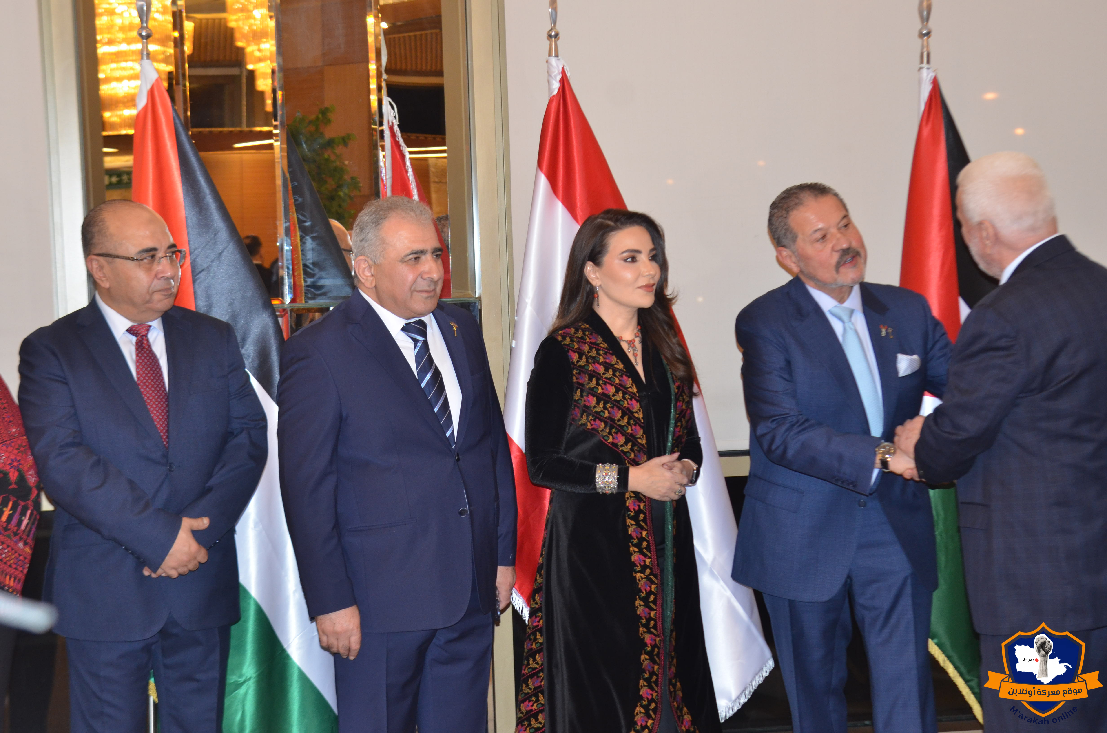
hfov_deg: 29.3
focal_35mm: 69
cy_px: 366
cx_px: 554
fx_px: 2117
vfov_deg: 19.6
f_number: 4
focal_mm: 46
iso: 800
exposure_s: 1/60
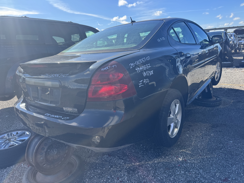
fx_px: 169
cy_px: 92
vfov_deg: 56.8
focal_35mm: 24
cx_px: 122
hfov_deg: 71.6
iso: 80
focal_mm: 6.76
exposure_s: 1/1560
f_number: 1.78
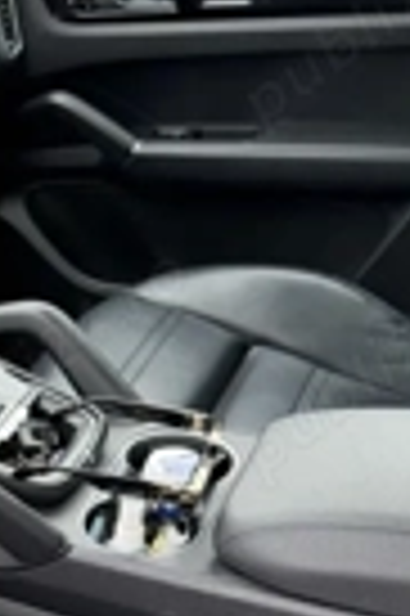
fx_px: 1250
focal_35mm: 73
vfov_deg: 27.5
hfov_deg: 16.8
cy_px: 418
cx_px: -221
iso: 160
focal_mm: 6.76
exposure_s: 1/173
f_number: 1.78
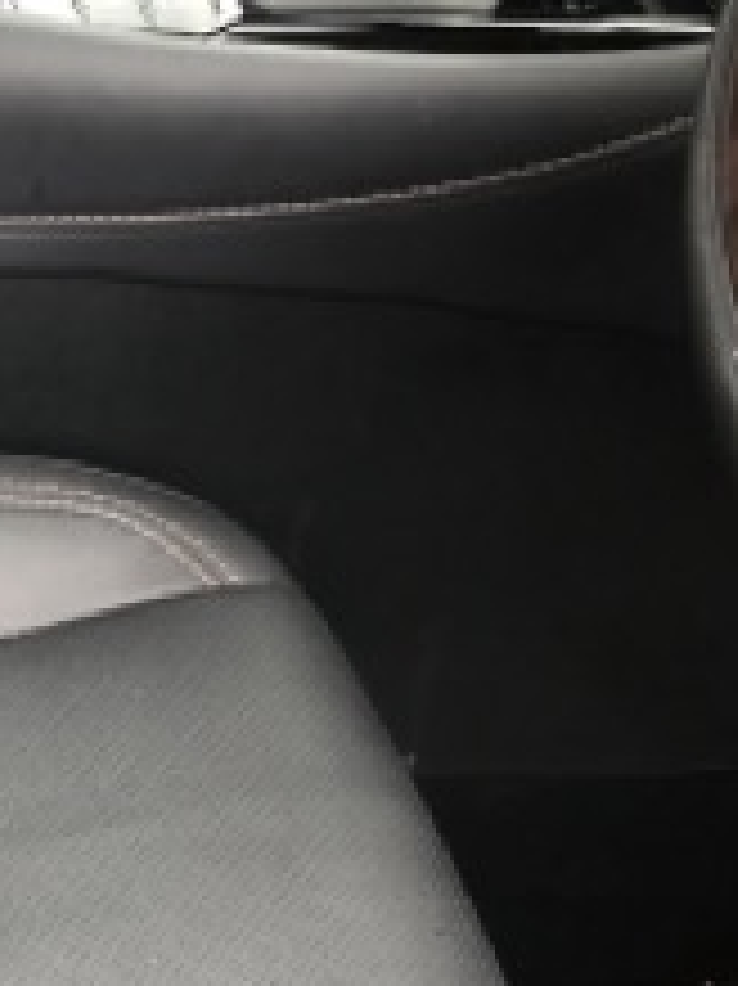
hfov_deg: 17.1
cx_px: -158
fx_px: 2333
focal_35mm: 82
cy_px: 644
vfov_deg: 23.8
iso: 32
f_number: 1.8
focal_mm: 3.99
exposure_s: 1/30
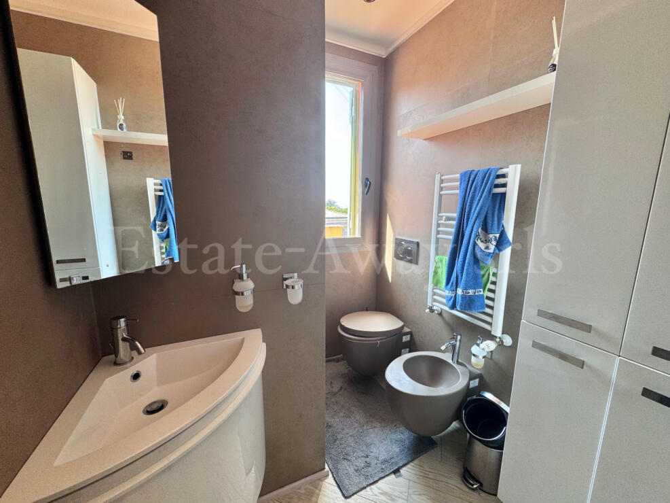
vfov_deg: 85.7
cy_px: 252
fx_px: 271
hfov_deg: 102.1
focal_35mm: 14
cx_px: 335
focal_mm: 2.22
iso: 80
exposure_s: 1/100
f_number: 2.2
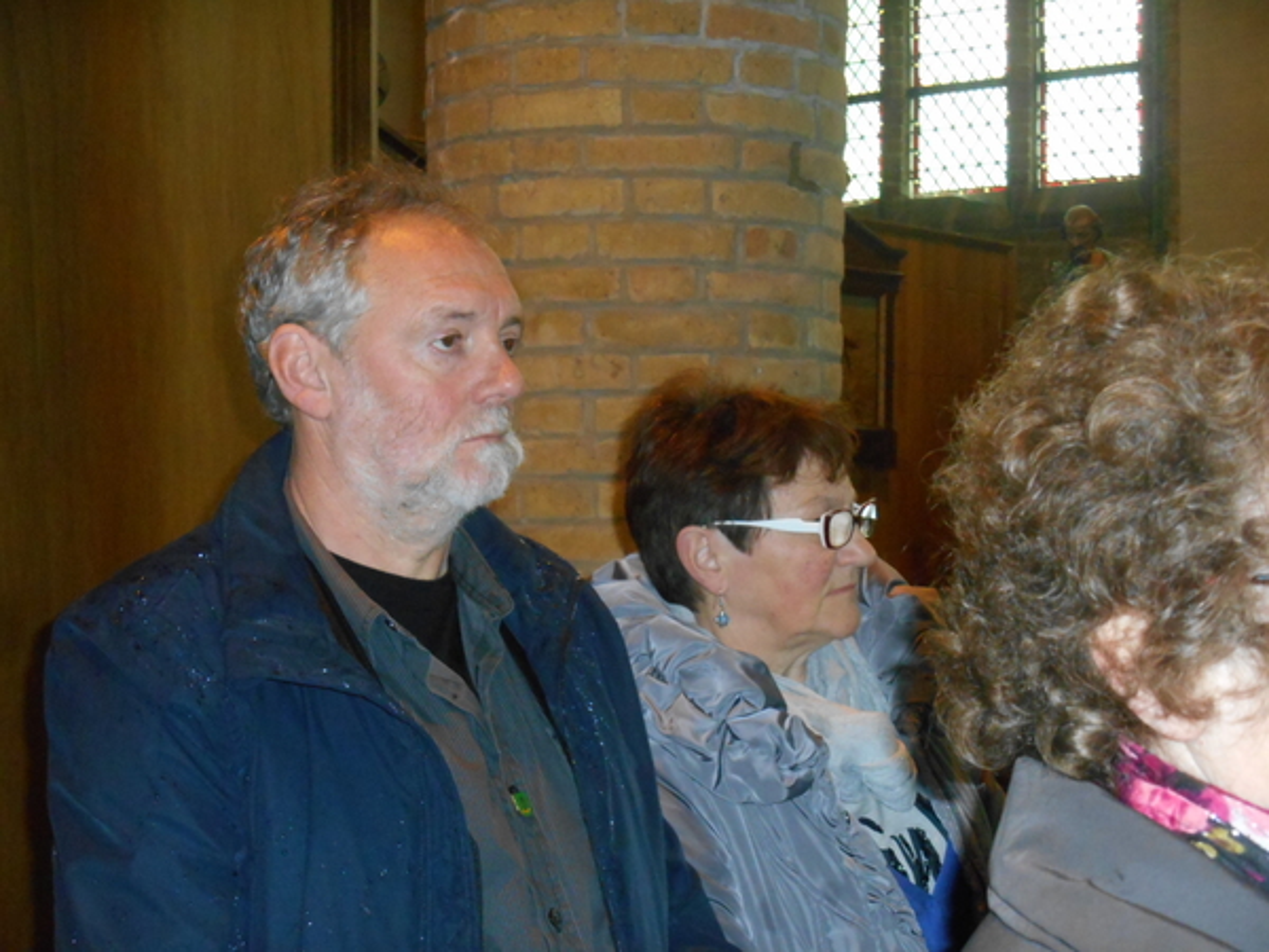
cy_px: 476
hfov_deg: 27.8
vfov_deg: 21.0
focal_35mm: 70
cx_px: 634
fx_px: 2566
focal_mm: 12.5
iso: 720
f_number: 4.5
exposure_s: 1/60
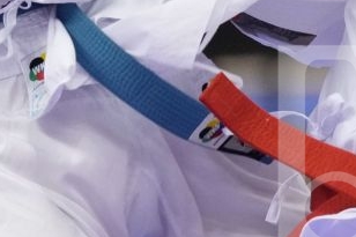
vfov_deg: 1.3
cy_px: -260
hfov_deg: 2.0
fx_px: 10120
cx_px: 386
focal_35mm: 1024
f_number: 2.8
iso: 4000
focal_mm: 175
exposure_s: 1/1000
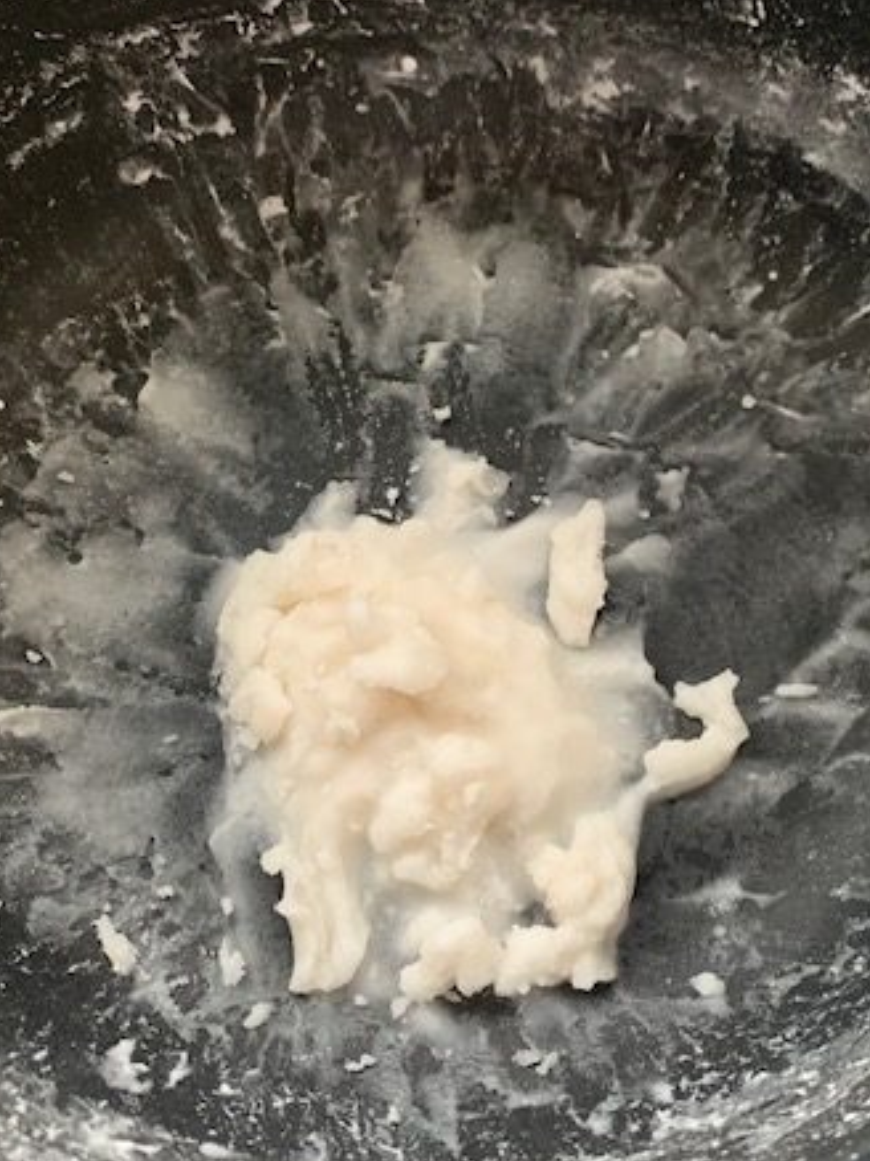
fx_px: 1275
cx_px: 491
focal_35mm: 38
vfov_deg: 49.0
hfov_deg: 37.6
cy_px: 623
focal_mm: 4.25
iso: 400
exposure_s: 1/51
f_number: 1.8
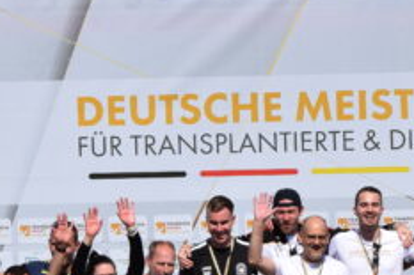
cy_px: 273
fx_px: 3528
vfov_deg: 4.5
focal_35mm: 307
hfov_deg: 6.7
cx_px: 338
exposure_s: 1/500
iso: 200
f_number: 11
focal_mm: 62
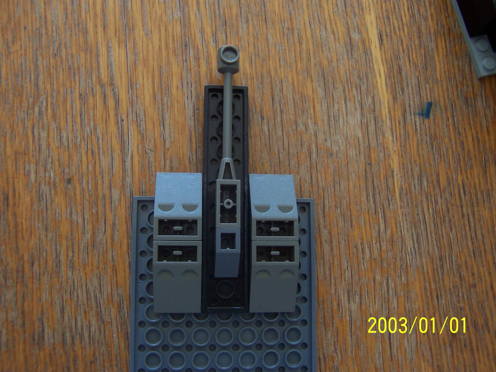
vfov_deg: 39.7
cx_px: 248
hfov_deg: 51.4
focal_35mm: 36
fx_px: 516
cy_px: 186
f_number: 2.8
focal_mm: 5.6
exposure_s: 1/30
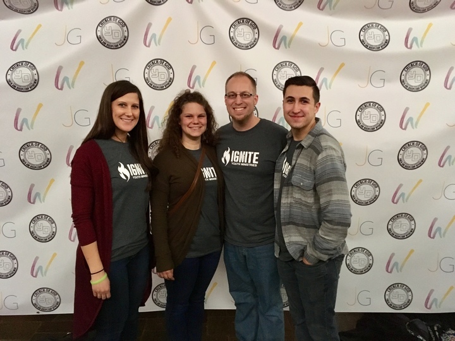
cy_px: 170
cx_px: 228
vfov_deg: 48.2
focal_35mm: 29
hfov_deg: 61.7
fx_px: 381
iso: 320
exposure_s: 1/15
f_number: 2.2
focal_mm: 4.15
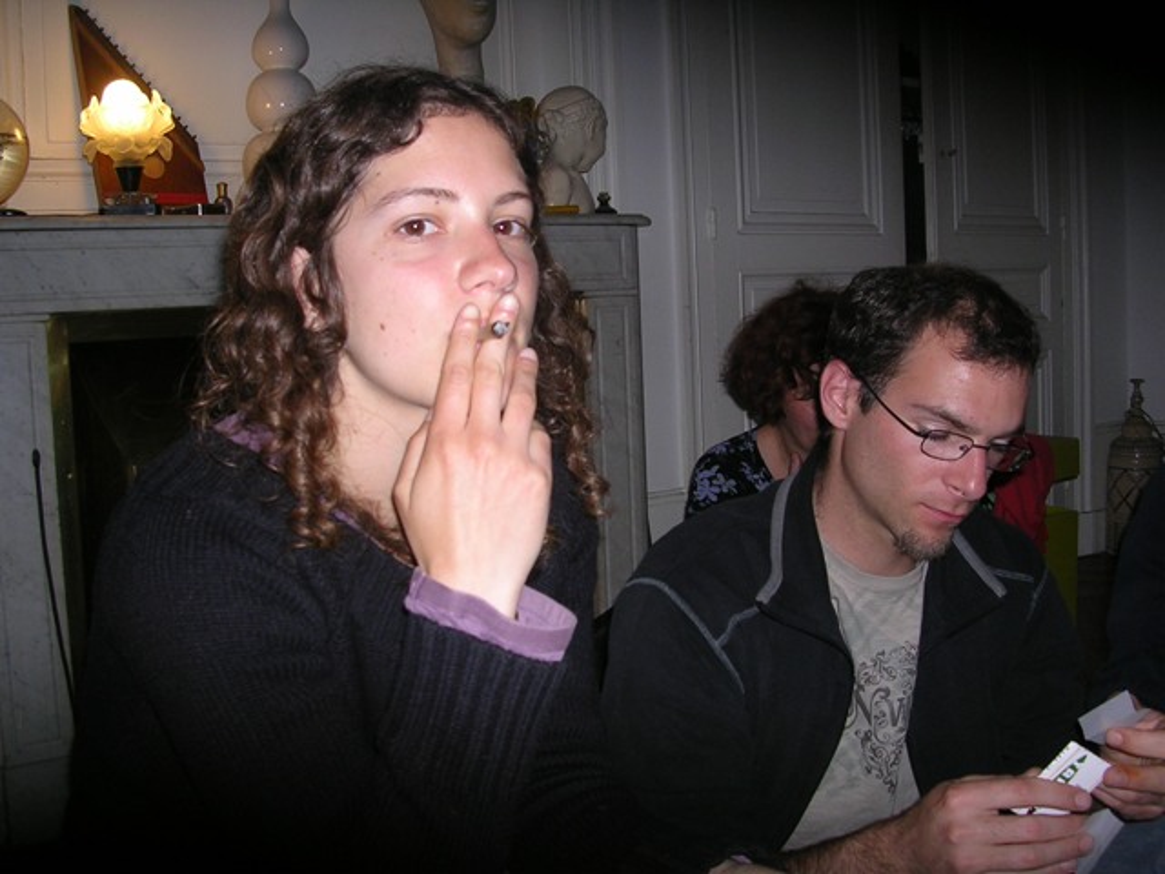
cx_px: 582
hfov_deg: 45.8
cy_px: 437
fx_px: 1380
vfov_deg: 35.1
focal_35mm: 41
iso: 50
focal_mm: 6.2
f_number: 2.9
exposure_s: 1/60.1
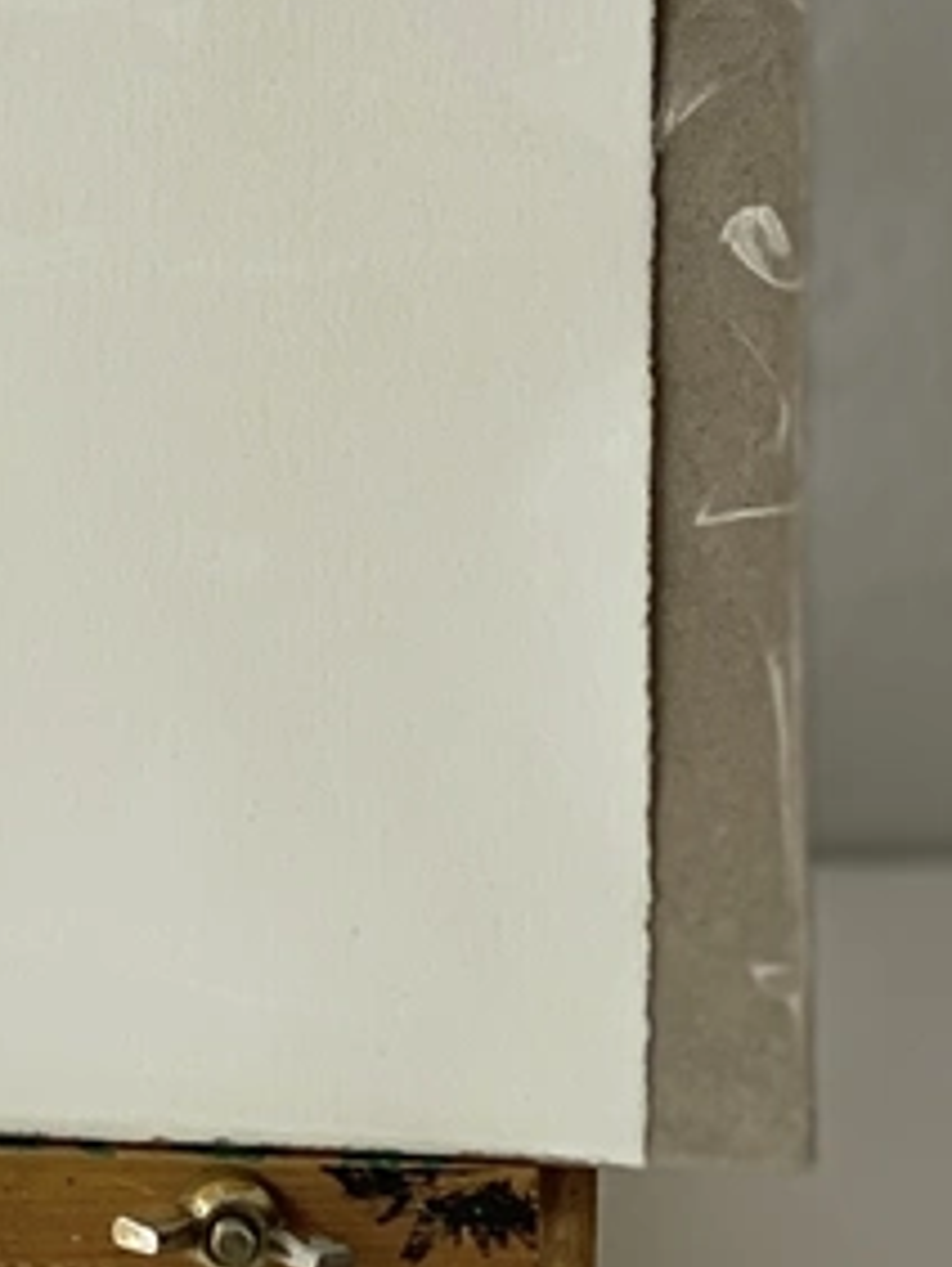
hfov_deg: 8.9
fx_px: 5931
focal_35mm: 162
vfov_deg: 12.1
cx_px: -503
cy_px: 63
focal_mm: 6
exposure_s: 1/475
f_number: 2
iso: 20
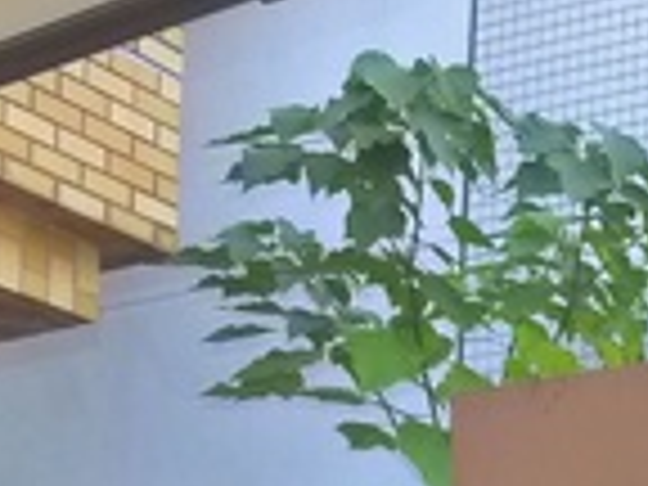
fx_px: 2190
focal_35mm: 117
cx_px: 1359
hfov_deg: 13.8
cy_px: 1055
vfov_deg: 11.2
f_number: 2.8
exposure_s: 1/160
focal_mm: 5.1
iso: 400
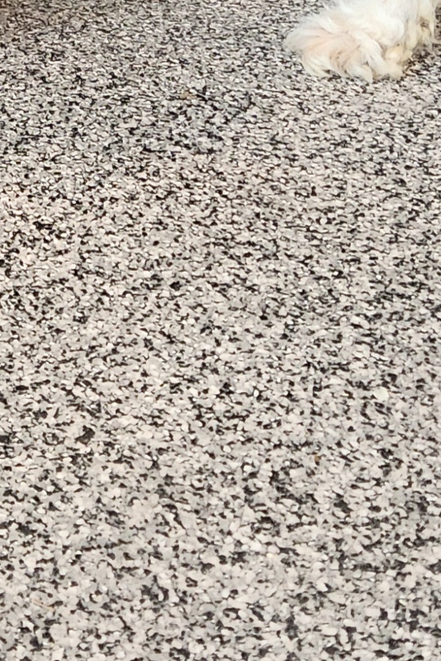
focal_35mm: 65
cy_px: -225
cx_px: 108
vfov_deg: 25.9
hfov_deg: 20.8
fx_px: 1194
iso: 400
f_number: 1.8
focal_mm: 5.4
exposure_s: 1/120
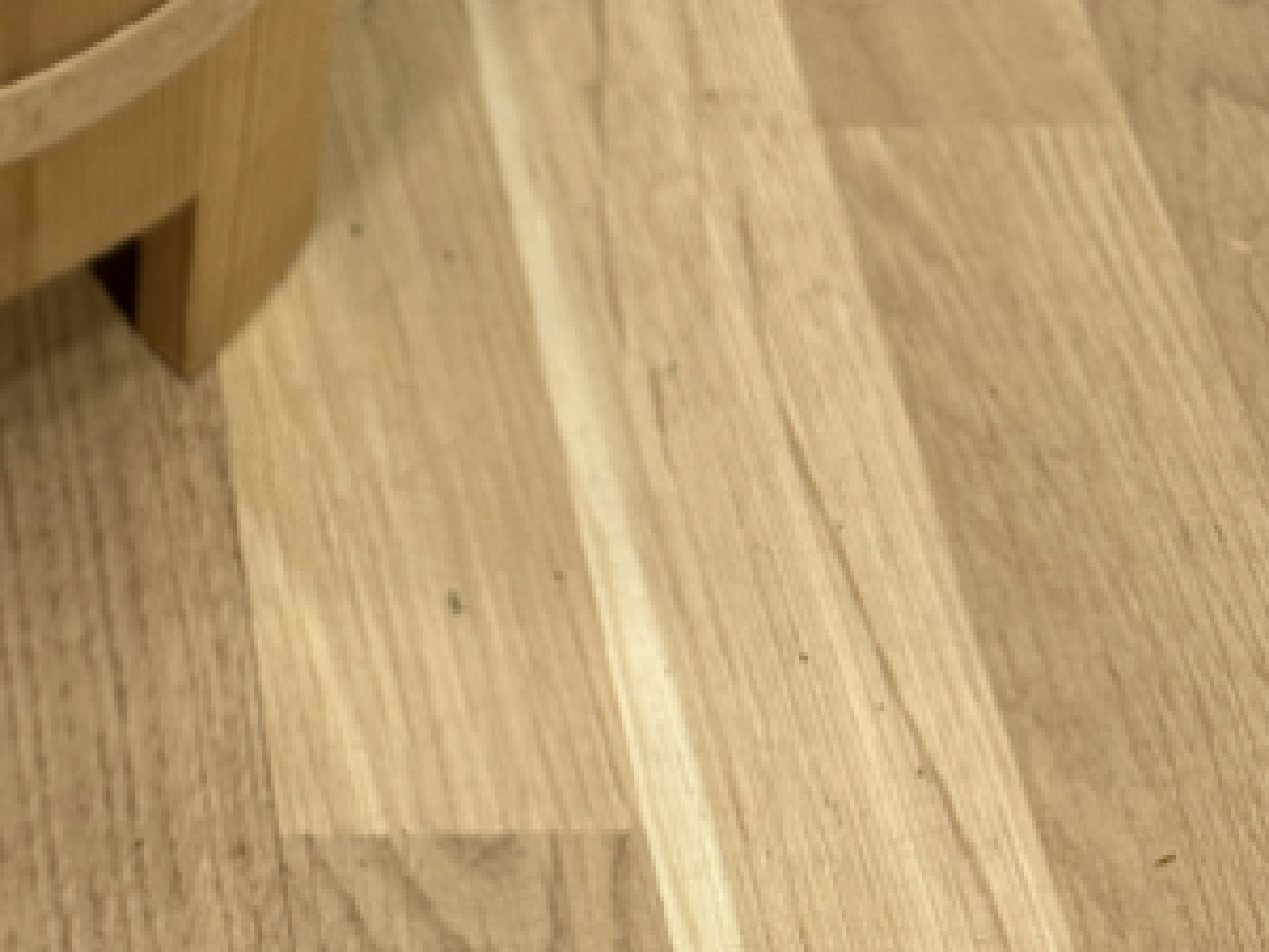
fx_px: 2933
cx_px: -279
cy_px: -1092
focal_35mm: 80
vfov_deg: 14.5
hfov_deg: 22.4
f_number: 1.8
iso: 160
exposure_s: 1/50
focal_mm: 6.9
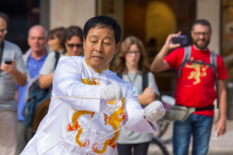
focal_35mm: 300
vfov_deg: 4.6
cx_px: 116
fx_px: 1942
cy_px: 78
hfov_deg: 6.9
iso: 400
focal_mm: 200
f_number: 5.6
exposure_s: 1/2000
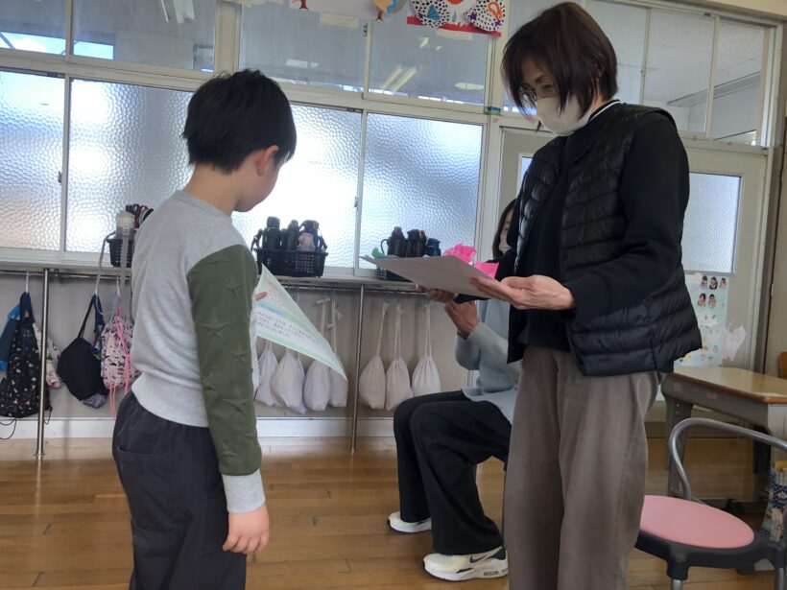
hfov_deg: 63.4
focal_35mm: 28
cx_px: 394
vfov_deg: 49.7
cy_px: 295
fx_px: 637
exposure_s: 1/120
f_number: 1.8
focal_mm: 3.99
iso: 32
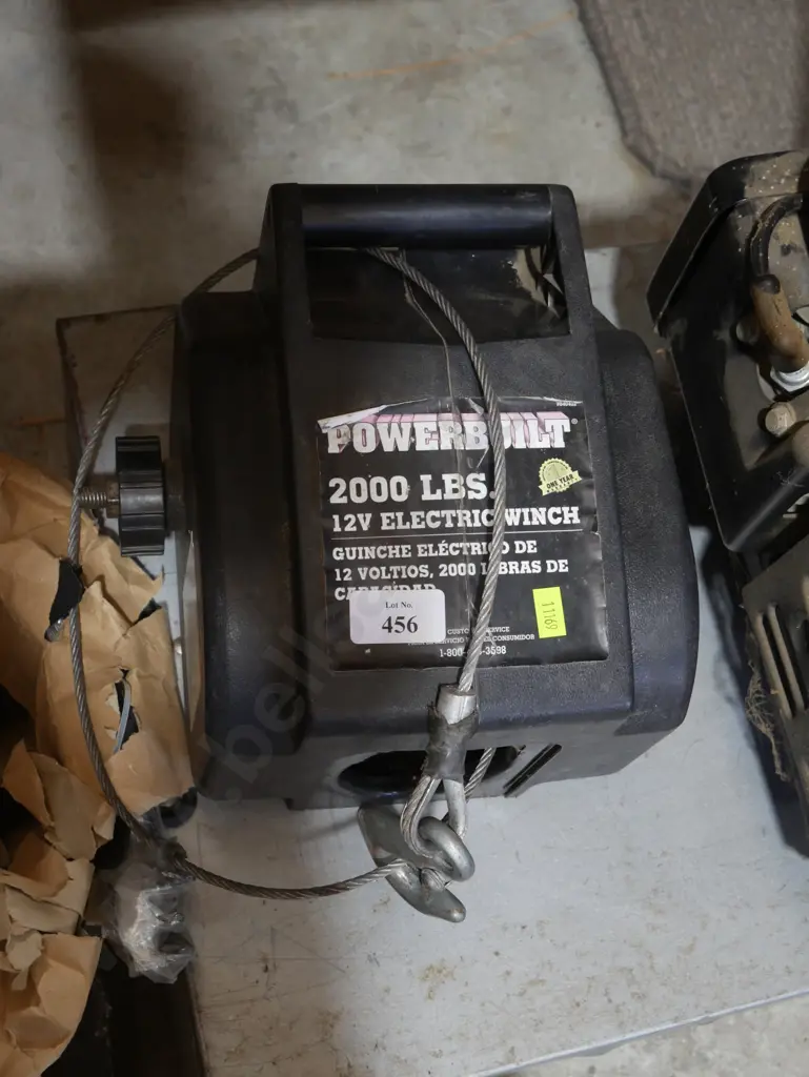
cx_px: 404
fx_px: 1557
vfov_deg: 38.2
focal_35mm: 50
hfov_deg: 29.1
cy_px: 538
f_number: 5.3
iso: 640
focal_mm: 25
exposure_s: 1/60
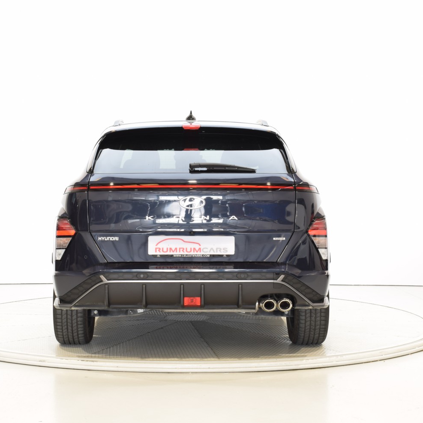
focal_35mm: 62
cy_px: 211
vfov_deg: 27.7
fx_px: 857
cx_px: 194
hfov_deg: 27.7
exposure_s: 1/2
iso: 100
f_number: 11
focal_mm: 32
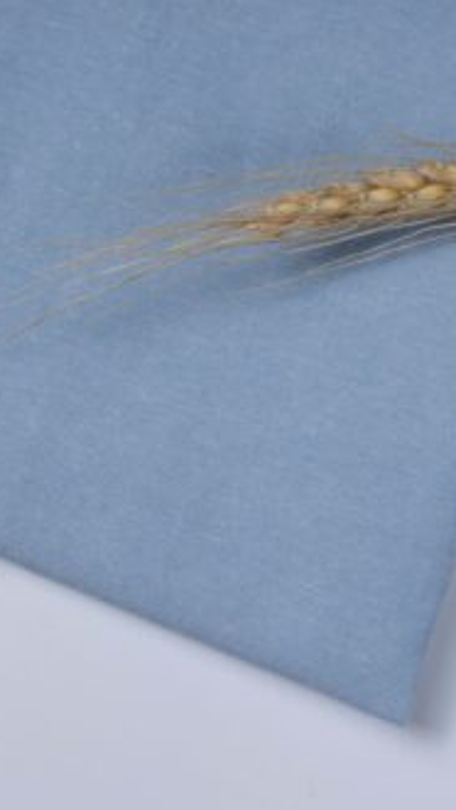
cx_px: 226
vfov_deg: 19.3
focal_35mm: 111
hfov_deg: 10.9
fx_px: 2382
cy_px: 403
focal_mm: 70
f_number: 11
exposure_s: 1/125
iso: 50
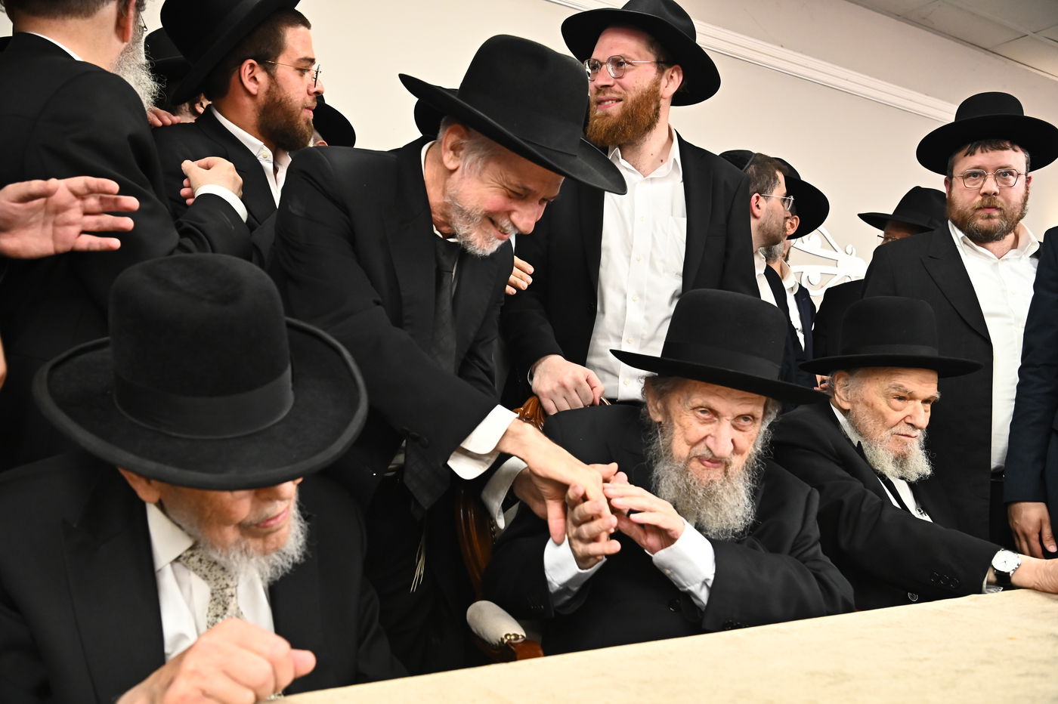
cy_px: 352
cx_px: 529
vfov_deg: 41.1
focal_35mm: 32
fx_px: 940
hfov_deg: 58.7
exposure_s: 1/200
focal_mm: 32
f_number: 5
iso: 3200
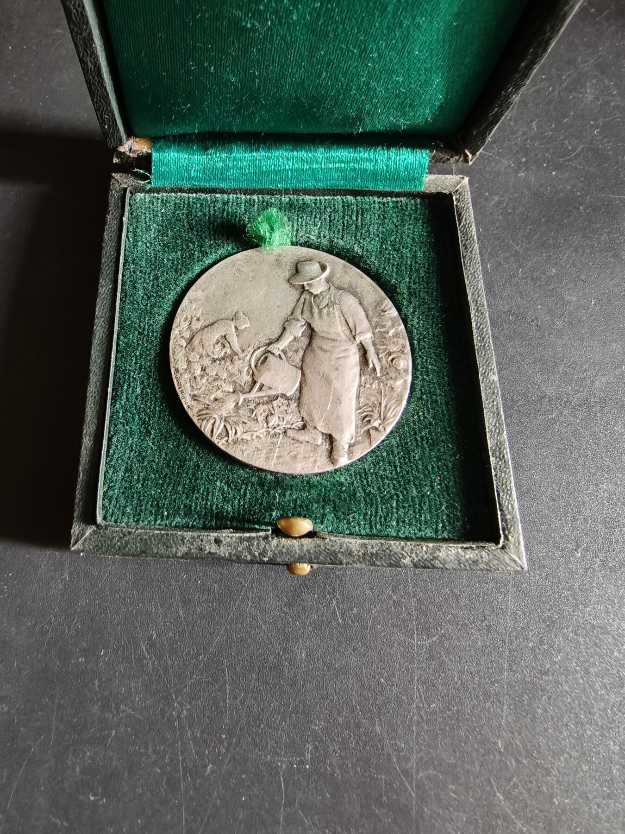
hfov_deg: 58.9
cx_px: 312
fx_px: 554
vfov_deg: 73.9
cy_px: 417
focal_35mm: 23
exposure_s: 1/20
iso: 4000
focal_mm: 2.32
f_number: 2
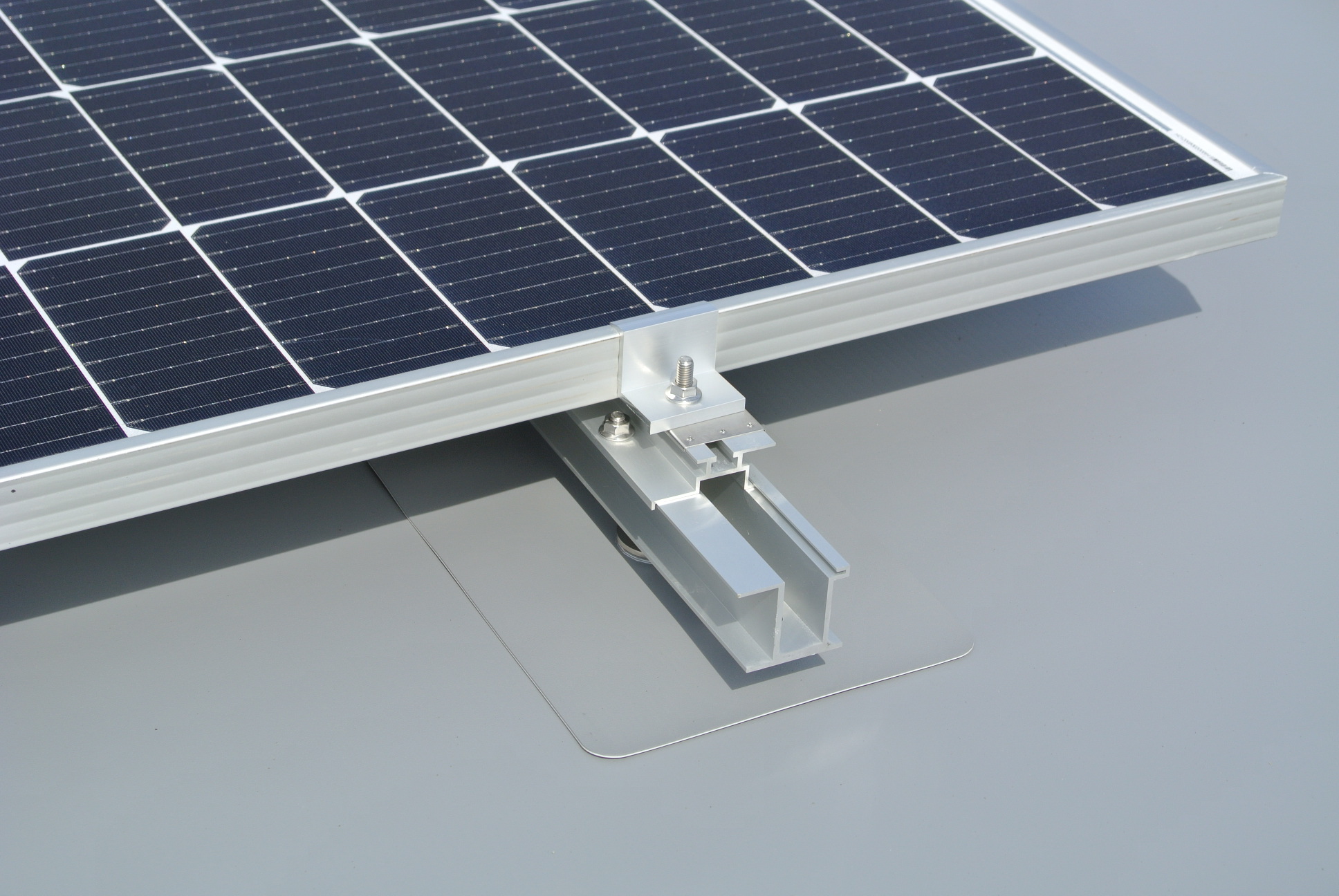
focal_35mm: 74
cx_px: 670
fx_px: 2756
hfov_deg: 27.3
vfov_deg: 18.5
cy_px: 448
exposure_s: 1/320
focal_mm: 27.6
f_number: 5.6
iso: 100
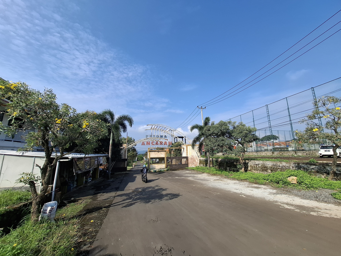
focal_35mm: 13
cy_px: 128
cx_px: 170
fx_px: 128
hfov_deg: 106.2
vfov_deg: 89.9
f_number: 2.2
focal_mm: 1.74
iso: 40
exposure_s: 1/831
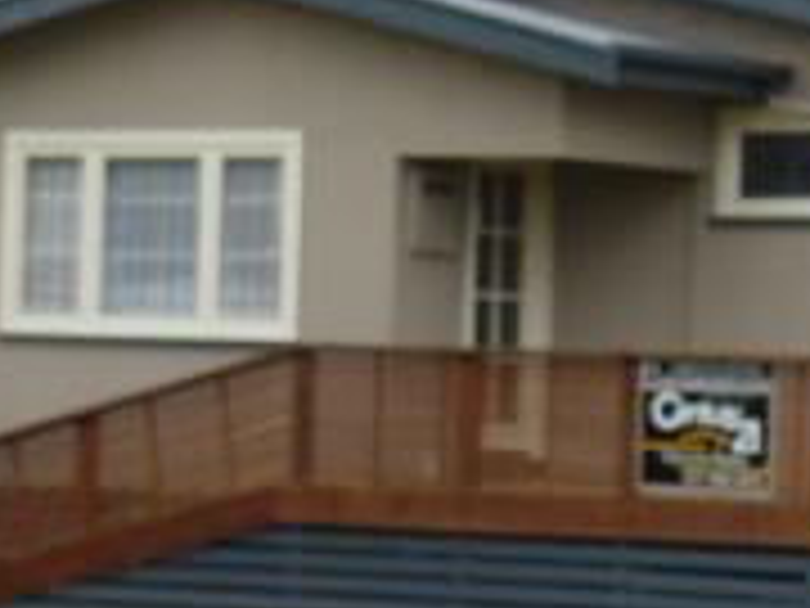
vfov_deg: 8.2
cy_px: 263
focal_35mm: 181
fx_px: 4235
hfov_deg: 10.8
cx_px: 821
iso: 100
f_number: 4
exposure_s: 1/200
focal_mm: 8.8
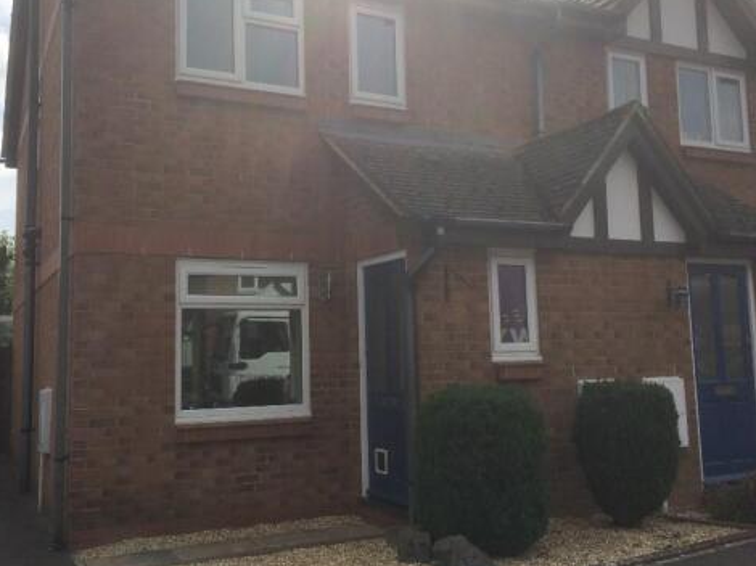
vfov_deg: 39.6
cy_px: 265
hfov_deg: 51.3
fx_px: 786
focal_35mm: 36
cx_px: 350
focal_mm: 4.15
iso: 32
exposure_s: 1/3165
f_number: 2.2
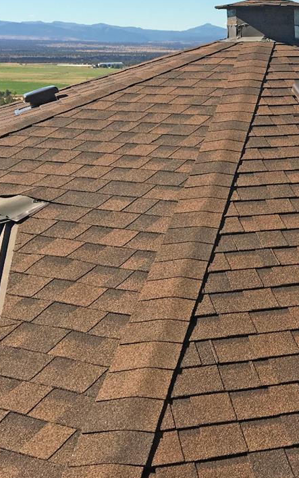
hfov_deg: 19.1
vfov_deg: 30.9
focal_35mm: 65
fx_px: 848
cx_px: 334
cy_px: 107
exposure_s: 1/1282
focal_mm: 4.15
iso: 25
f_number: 2.2
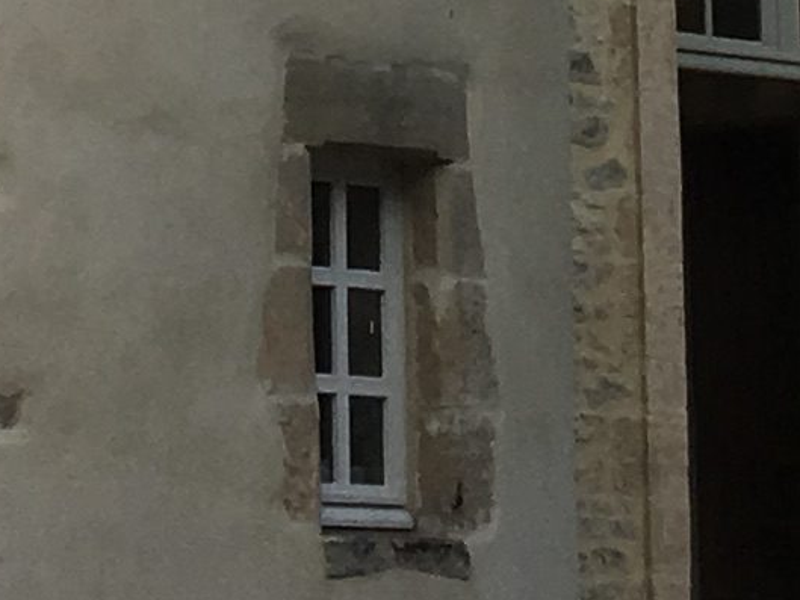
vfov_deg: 6.0
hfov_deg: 8.9
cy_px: -1475
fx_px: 5109
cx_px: 17
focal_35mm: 221
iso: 25
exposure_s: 1/390
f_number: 2.2
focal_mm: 4.15
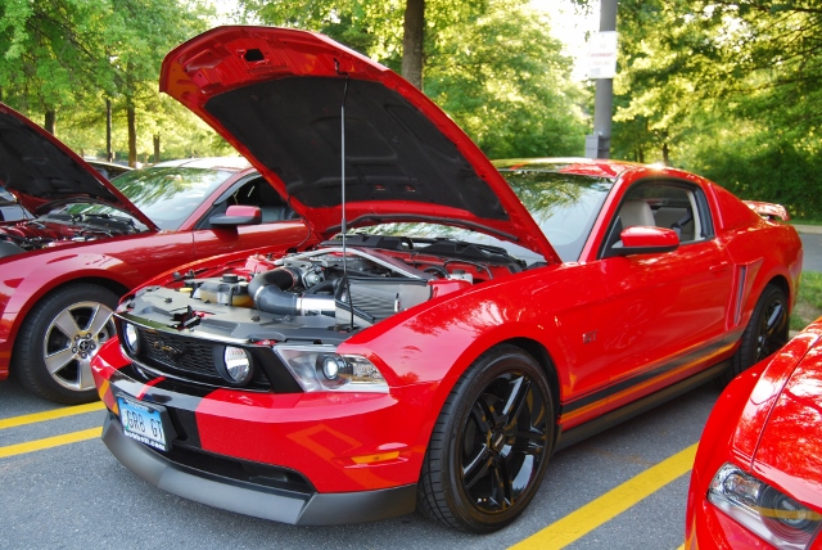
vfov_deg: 36.9
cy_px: 275
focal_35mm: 36
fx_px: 823
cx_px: 411
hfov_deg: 53.1
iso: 200
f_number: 4.5
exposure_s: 1/80
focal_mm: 24
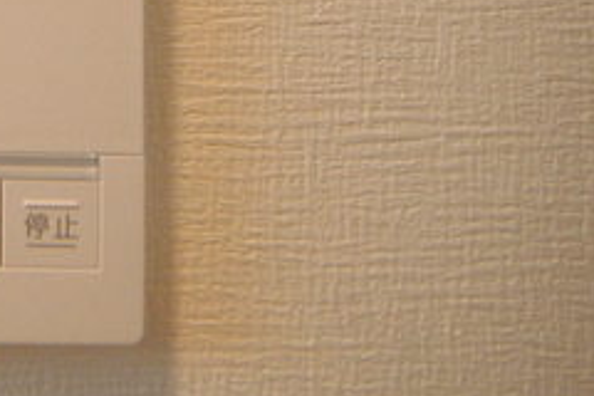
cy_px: -62
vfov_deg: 34.2
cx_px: -153
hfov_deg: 38.6
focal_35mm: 32
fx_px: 528
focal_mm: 8
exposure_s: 1/80
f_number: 4.5
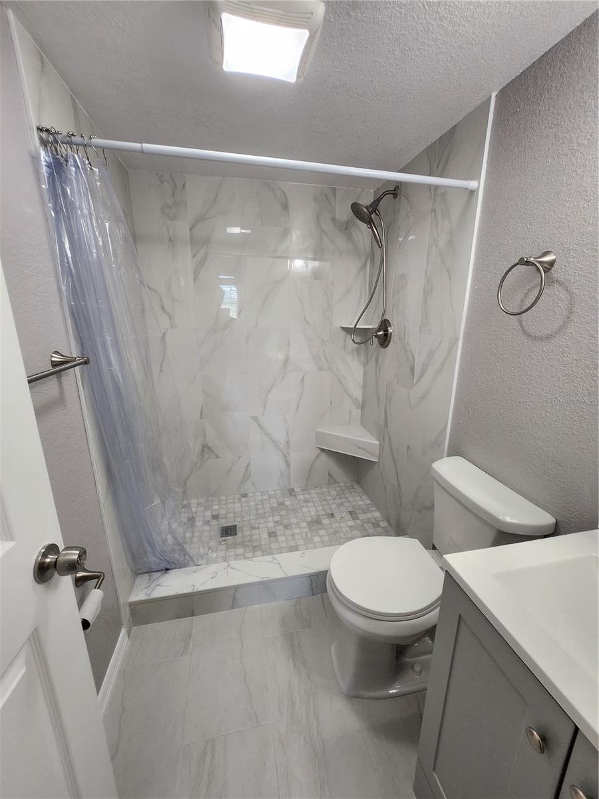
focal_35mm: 13
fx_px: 300
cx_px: 300
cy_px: 400
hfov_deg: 89.9
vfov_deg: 106.2
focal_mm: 1.74
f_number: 2.2
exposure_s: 1/60
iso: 125
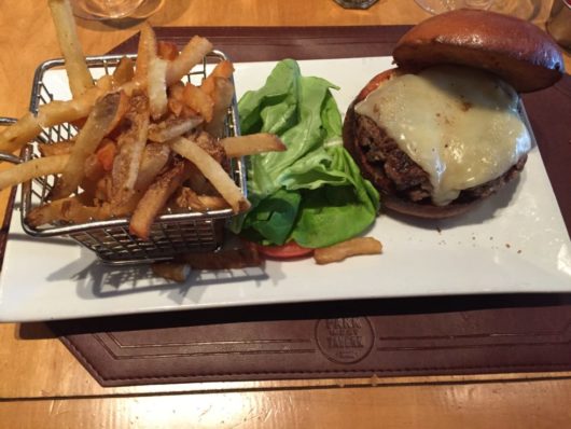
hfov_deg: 61.6
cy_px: 214
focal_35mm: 29
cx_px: 286
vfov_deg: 48.3
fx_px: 479
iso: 250
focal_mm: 4.15
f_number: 2.2
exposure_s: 1/24
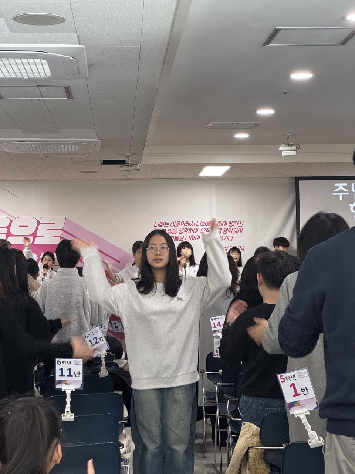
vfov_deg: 25.3
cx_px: 178
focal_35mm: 77
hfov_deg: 19.1
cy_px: 237
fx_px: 1053
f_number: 2.8
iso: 250
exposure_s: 1/60
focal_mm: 9
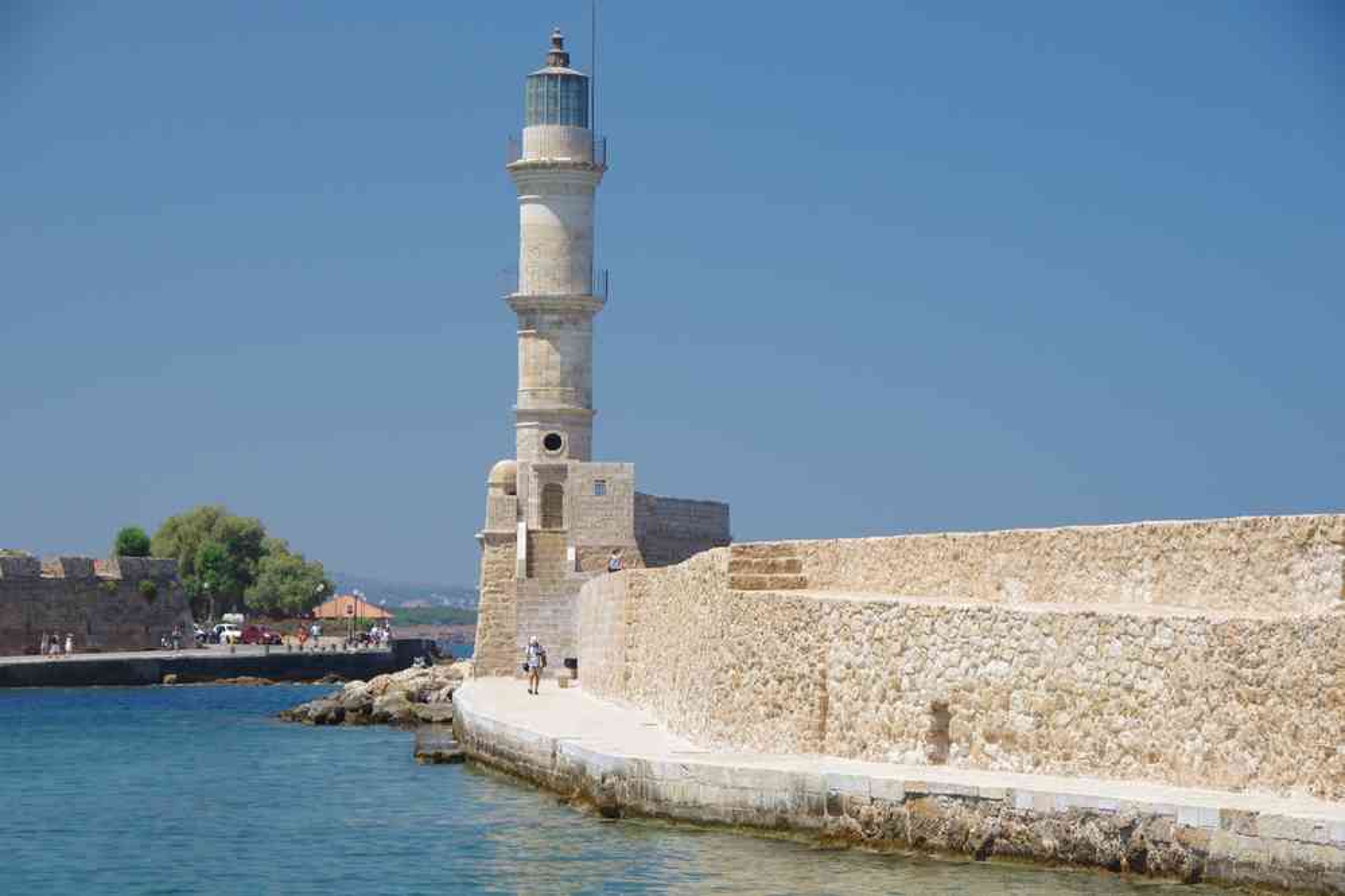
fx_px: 4371
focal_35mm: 117
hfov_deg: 17.5
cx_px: 672
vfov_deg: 11.7
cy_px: 448
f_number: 10
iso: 200
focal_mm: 77.5
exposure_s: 1/125
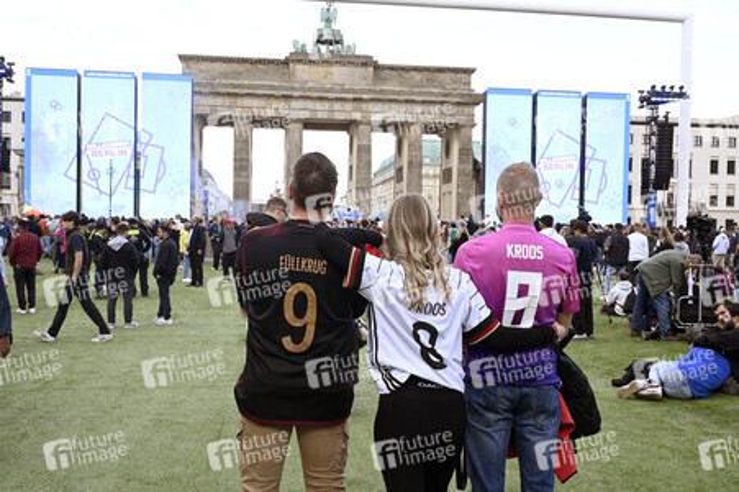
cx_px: 370
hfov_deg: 51.9
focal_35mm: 37
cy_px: 246
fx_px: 759
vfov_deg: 35.9
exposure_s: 1/200
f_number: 16
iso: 2500
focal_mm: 37
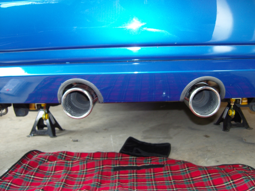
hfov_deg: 54.0
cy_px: 96
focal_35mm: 34
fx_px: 250
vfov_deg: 41.8
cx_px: 128
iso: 100
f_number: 2.8
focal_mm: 7.3
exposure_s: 1/40
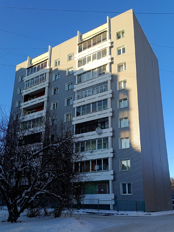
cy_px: 116
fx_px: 167
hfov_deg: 54.9
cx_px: 87
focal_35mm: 25
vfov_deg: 69.4
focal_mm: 4.71
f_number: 1.7
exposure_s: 1/317
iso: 50
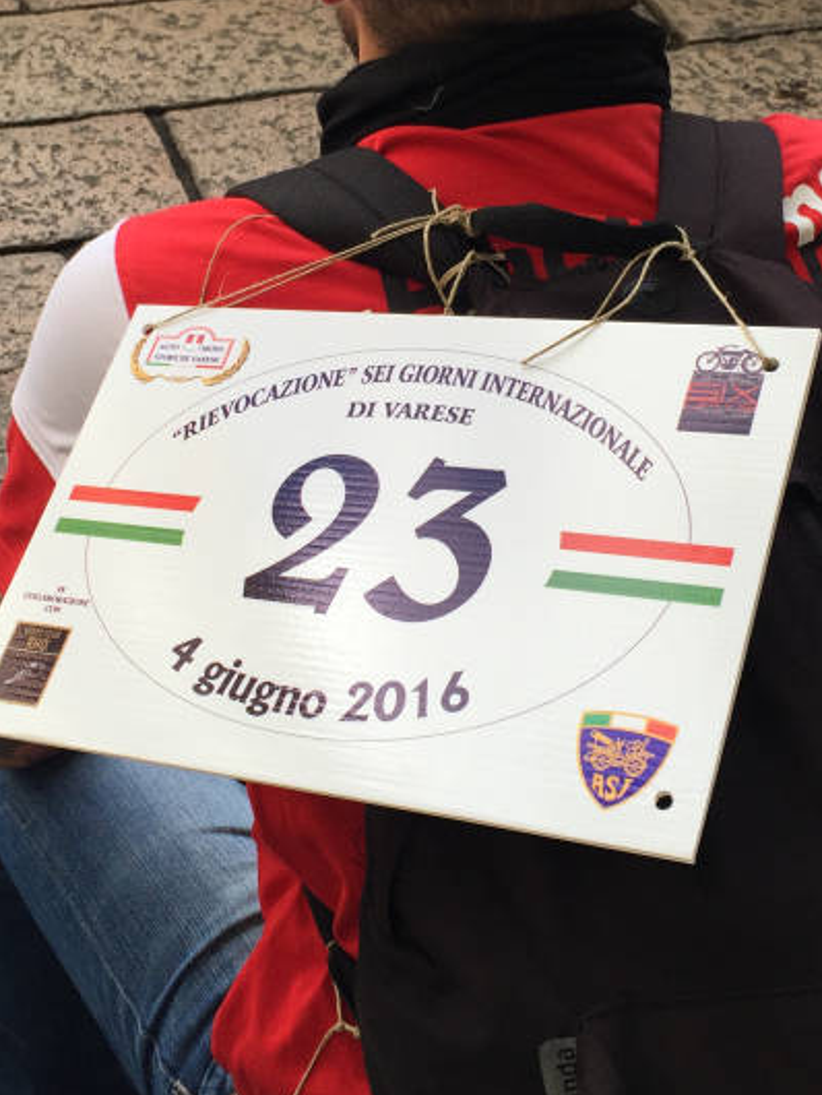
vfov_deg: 34.1
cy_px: 390
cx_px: 378
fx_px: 1772
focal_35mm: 56
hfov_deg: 26.1
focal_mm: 4.15
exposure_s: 1/299
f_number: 2.2
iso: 32
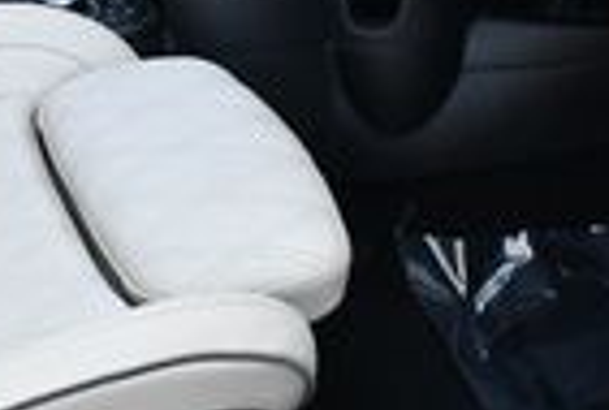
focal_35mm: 163
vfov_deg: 8.2
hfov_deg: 12.3
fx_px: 2766
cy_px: -281
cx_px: -130
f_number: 5.6
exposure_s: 1/250
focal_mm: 18
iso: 400
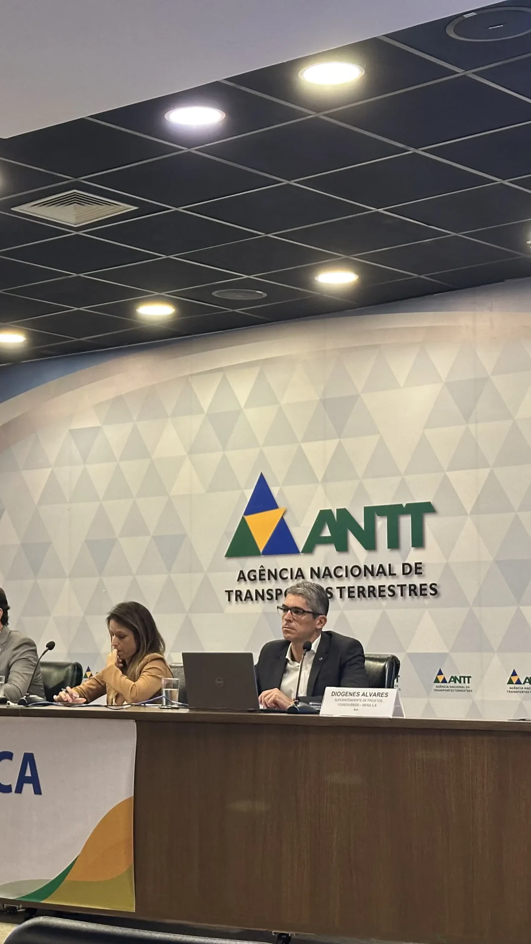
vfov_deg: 30.1
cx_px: 115
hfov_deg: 17.1
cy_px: 473
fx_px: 1752
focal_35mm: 70
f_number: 1.78
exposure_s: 1/50
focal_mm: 6.86
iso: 160
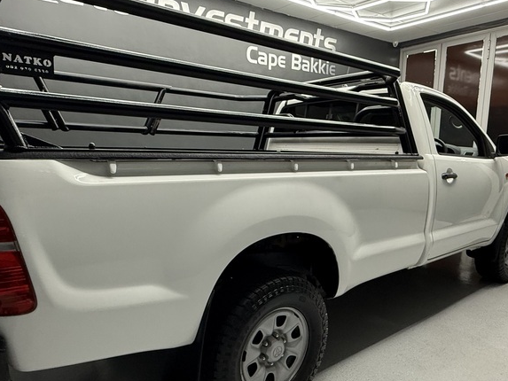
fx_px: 367
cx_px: 232
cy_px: 199
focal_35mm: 25
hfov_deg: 69.3
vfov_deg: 54.9
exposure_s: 1/100
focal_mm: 2.22
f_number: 2.2
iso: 250
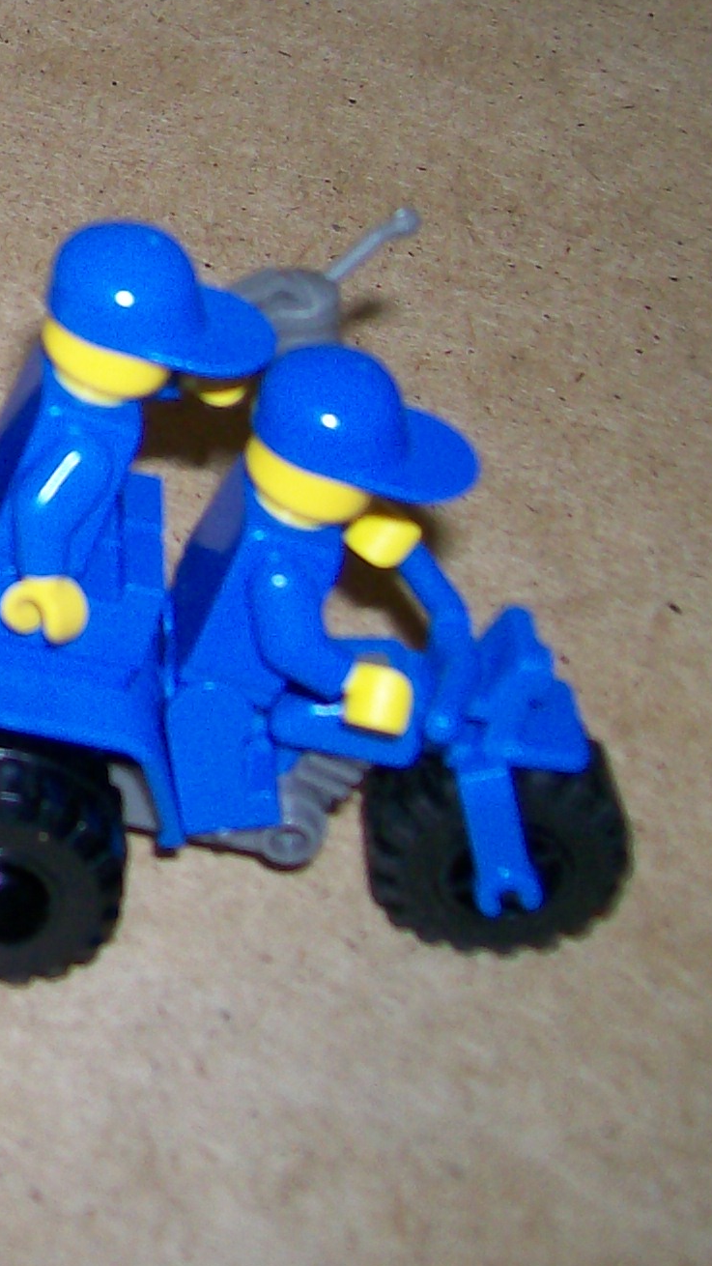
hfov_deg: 11.9
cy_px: 236
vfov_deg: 22.8
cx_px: -667
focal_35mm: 92
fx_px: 3087
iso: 80
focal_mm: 6
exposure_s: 1/64
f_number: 2.7
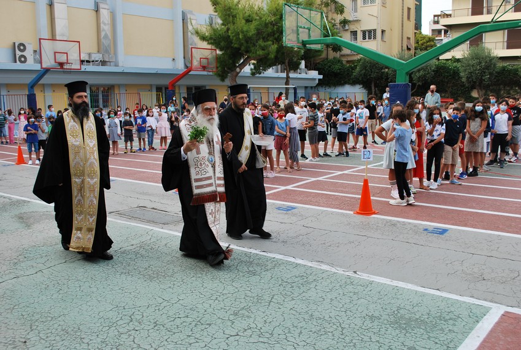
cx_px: 260
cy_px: 175
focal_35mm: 33
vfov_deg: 40.1
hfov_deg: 57.1
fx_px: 479
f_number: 5.6
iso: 160
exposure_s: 1/125
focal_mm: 22
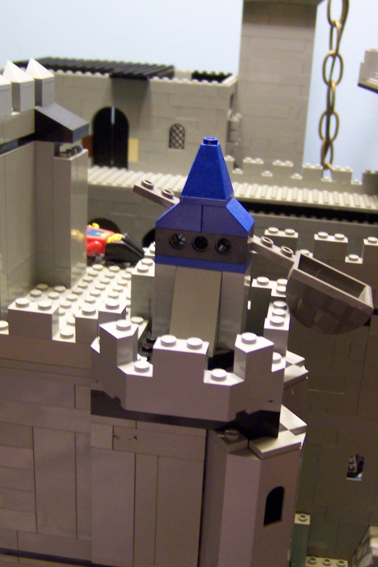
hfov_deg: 29.2
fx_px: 724
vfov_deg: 42.7
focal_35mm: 46
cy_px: 284
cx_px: 224
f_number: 2.8
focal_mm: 5.5
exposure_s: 1/8
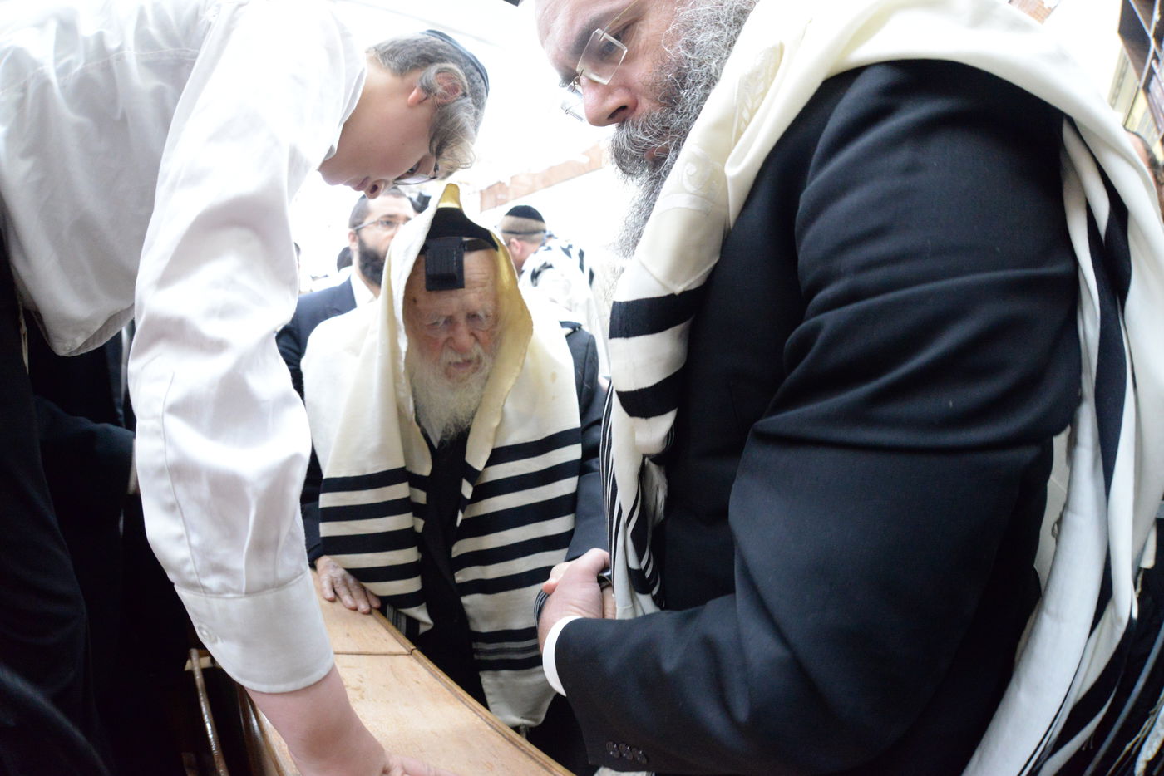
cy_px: 388
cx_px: 582
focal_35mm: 15
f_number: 4.5
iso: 6400
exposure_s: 1/100
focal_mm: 15
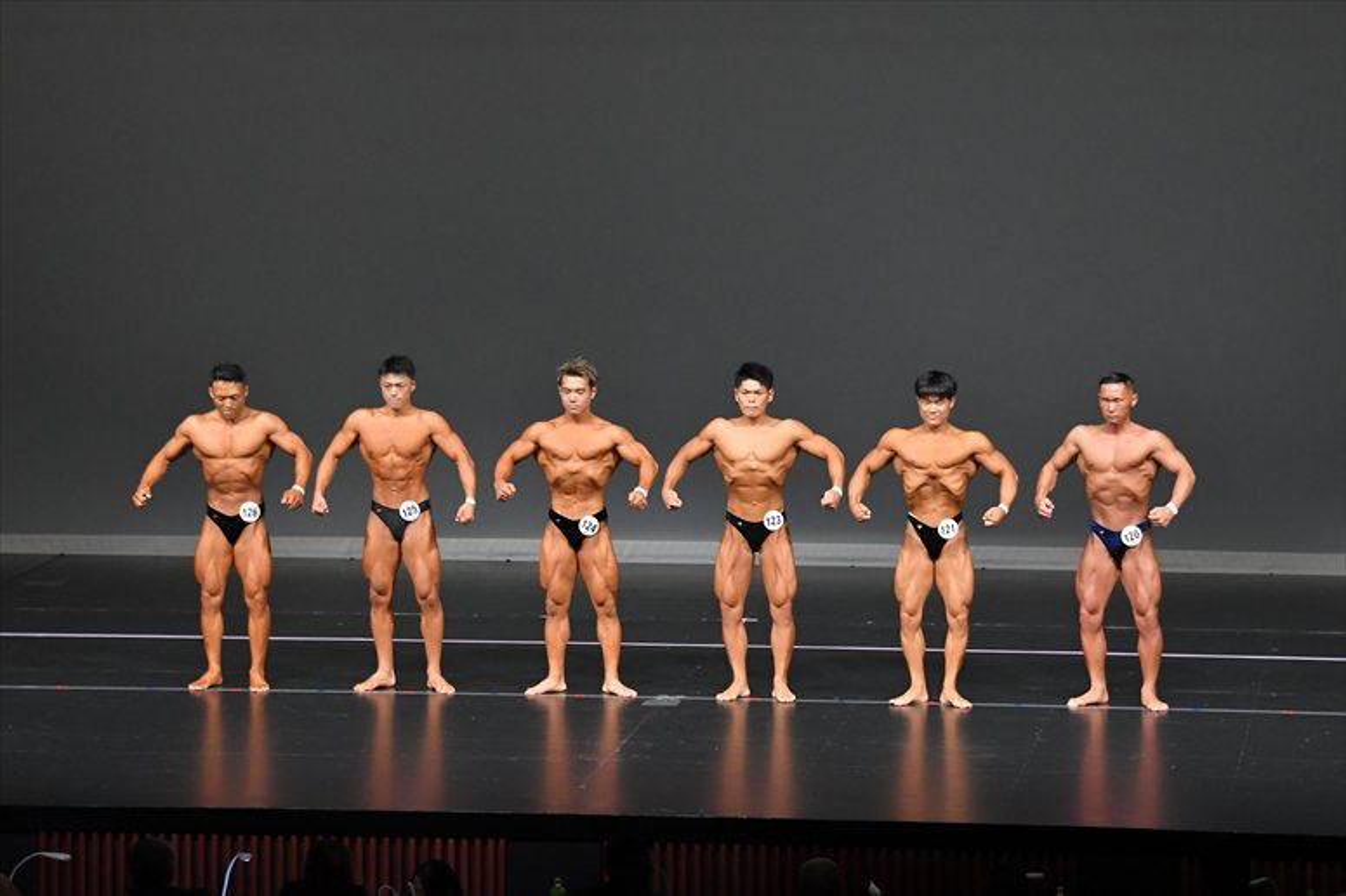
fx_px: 5494
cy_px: 448
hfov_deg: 14.0
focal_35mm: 147
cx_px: 673
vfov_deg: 9.3
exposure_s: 1/400
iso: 4000
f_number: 5.6
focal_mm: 98
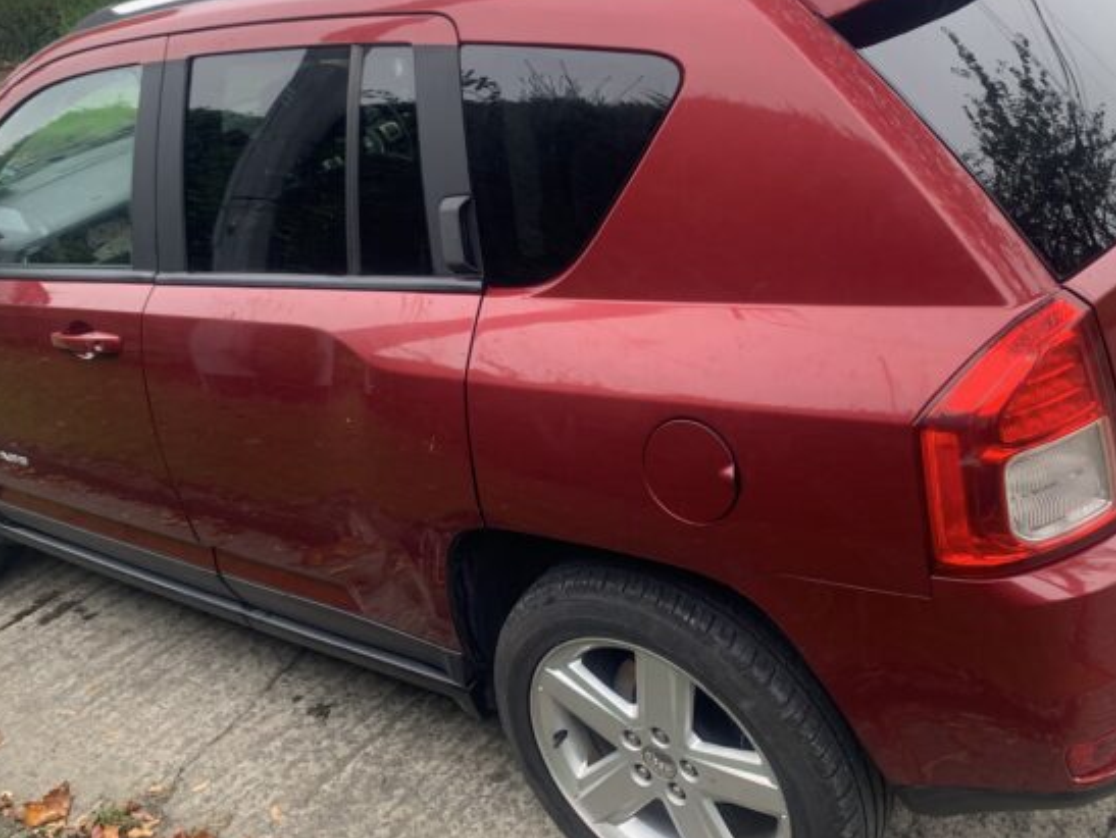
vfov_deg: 37.3
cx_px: 575
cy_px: 263
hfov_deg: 48.9
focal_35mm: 38
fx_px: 1226
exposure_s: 1/122
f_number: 1.8
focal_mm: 4.25
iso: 25
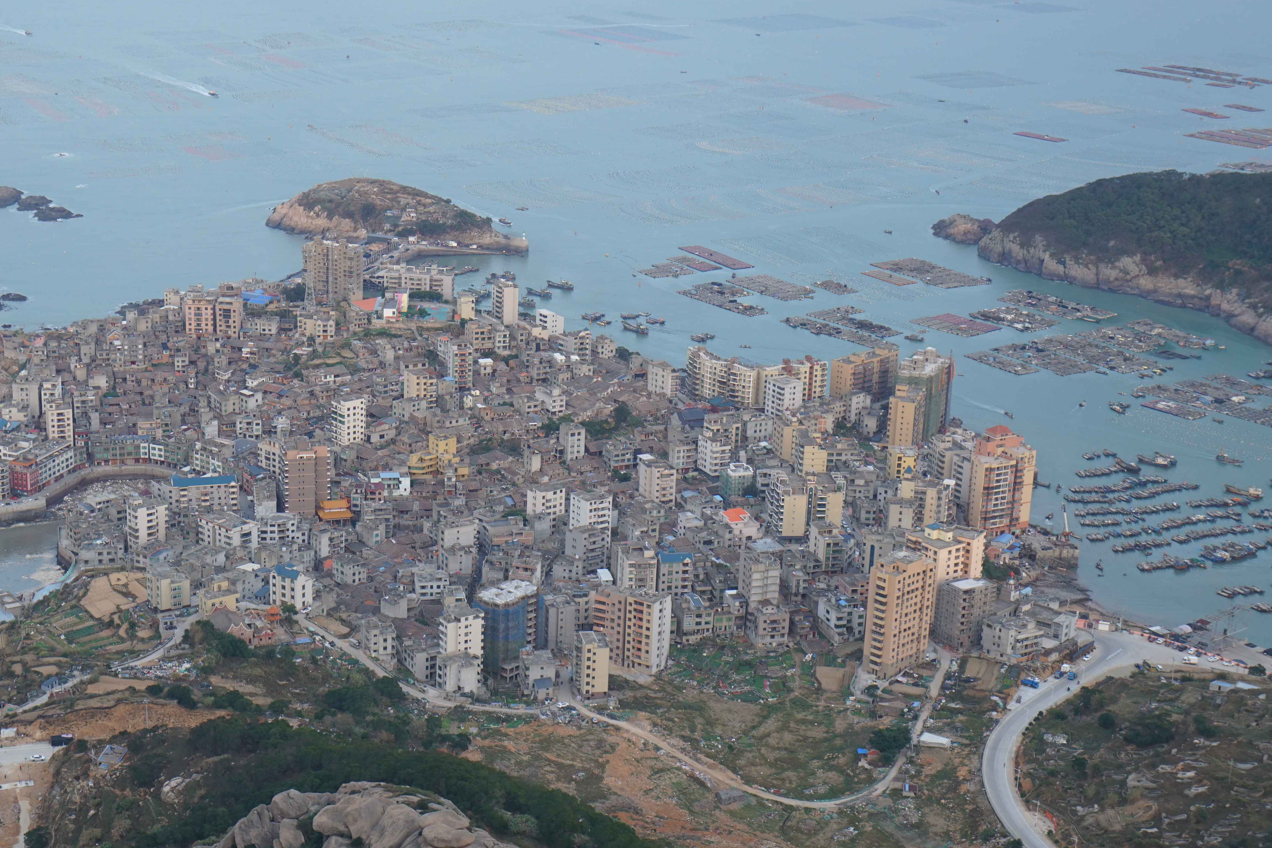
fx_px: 2120
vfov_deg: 22.6
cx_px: 373
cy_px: 435
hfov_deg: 33.0
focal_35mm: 60
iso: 500
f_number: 5
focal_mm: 35
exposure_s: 1/125
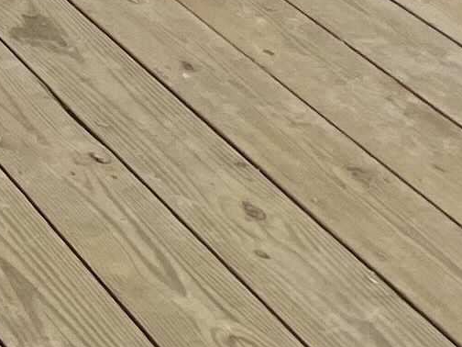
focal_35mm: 104
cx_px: -863
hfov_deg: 11.8
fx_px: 1388
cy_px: -710
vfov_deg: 10.2
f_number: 1.8
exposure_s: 1/508
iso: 32
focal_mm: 1.57
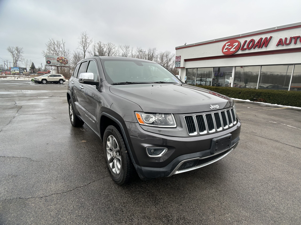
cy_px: 112
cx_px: 150
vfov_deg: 53.1
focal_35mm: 26
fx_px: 226
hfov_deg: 67.3
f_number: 1.5
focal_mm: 5.7
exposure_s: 1/808
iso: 50
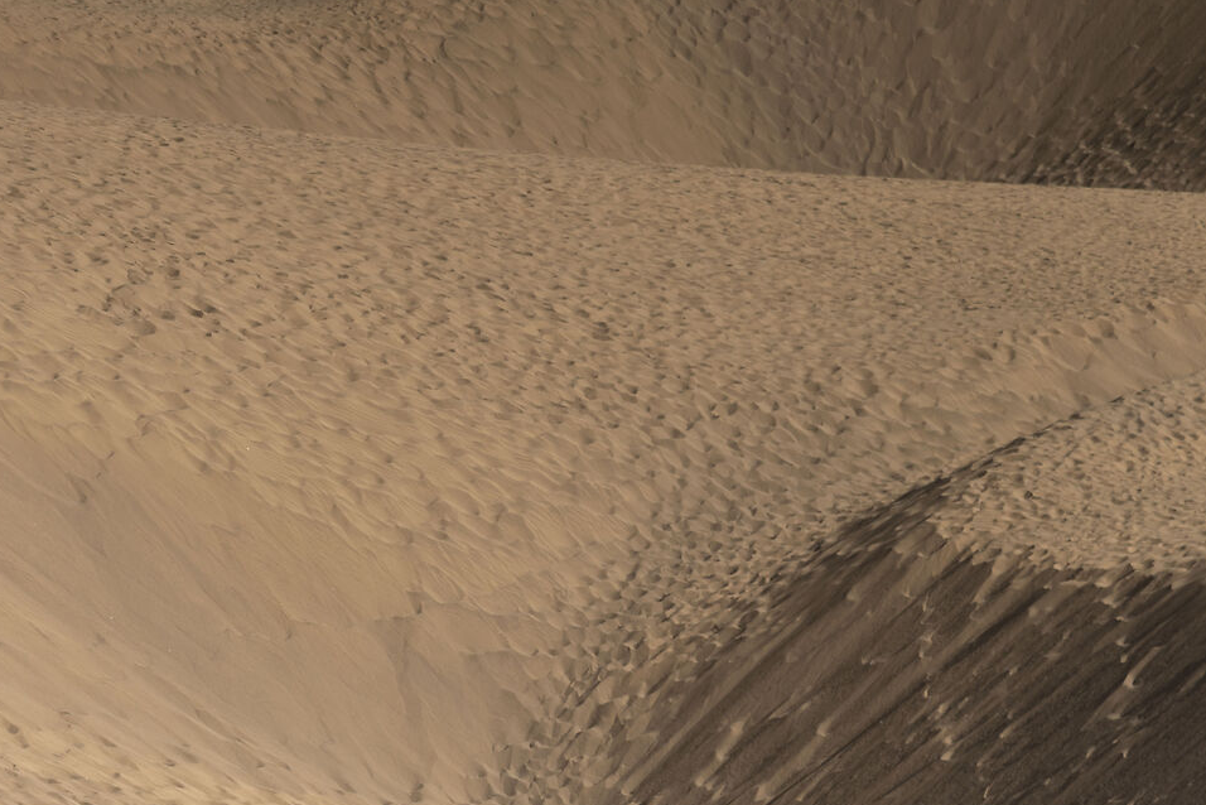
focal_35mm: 251
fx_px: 8411
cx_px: -279
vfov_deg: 5.5
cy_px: 855
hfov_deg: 8.1
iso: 100
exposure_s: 1/320
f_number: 6.3
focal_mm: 100
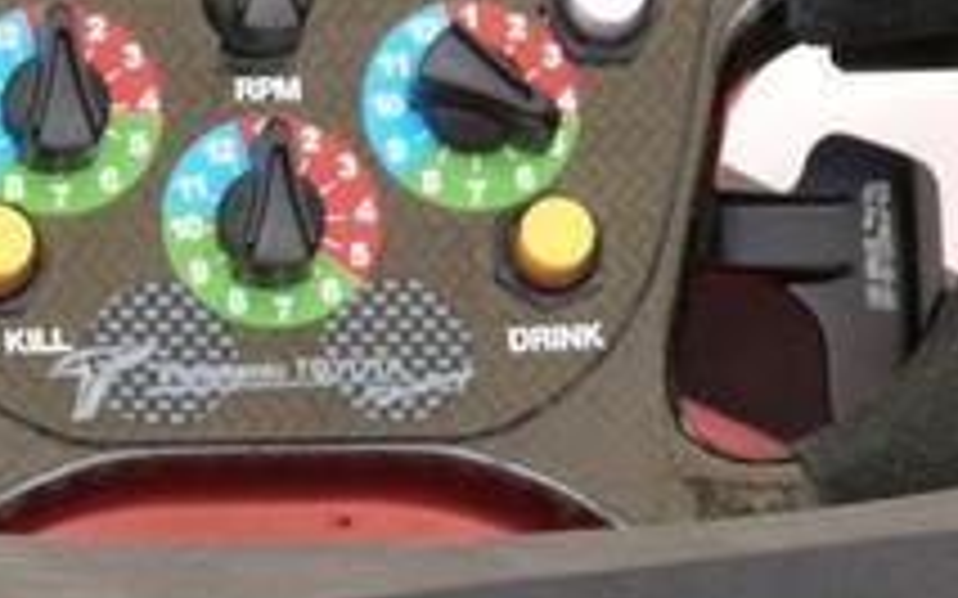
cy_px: -117
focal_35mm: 777
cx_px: 171
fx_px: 20281
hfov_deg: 2.7
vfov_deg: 1.7
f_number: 3.6
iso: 100
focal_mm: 40
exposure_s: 1/125
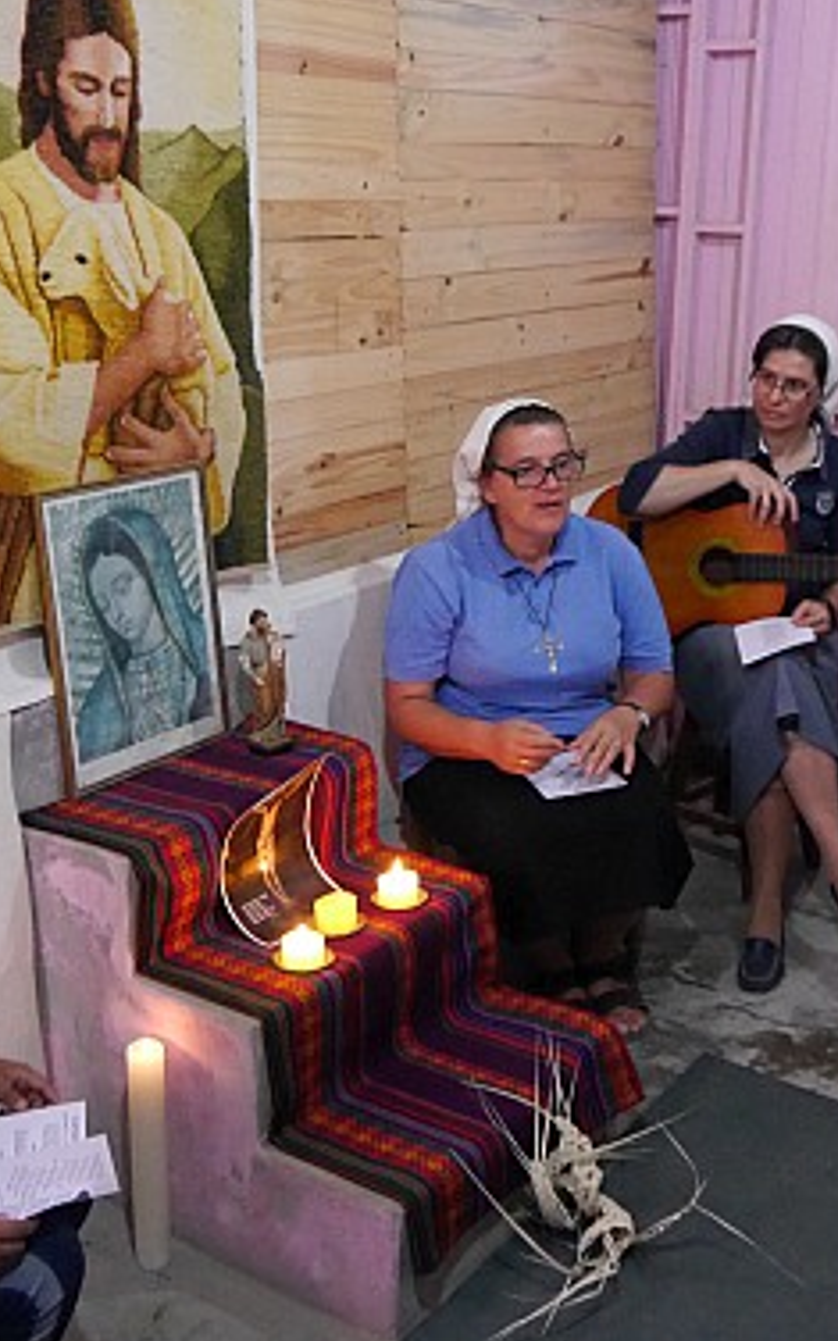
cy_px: 678
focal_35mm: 44
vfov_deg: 45.3
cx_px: 499
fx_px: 1608
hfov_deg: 29.1
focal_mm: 15
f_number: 3.6
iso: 3200
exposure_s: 1/40
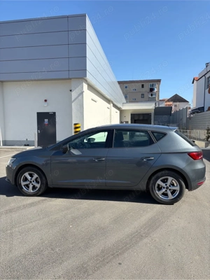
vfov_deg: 67.3
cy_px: 140
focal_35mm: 26
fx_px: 210
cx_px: 105
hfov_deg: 53.1
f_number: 1.6
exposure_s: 1/2865
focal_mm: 5.96
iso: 64
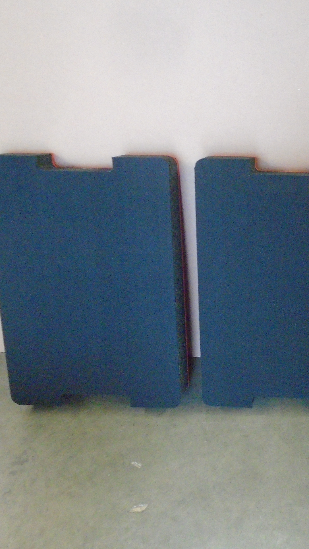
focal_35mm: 38
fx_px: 553
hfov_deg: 28.9
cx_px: 320
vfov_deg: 52.8
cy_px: 274
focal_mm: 4.6
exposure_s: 1/15
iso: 800
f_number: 3.2
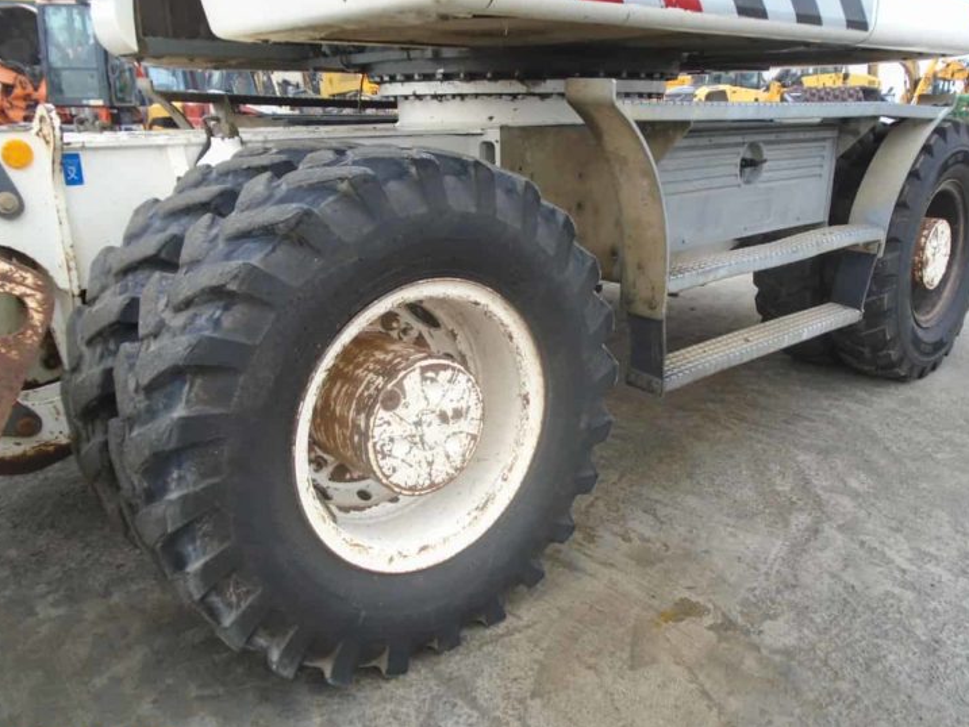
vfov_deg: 48.2
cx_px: 531
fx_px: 812
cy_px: 370
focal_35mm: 29
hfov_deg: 61.5
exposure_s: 1/60
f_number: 3.2
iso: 100
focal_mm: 4.6
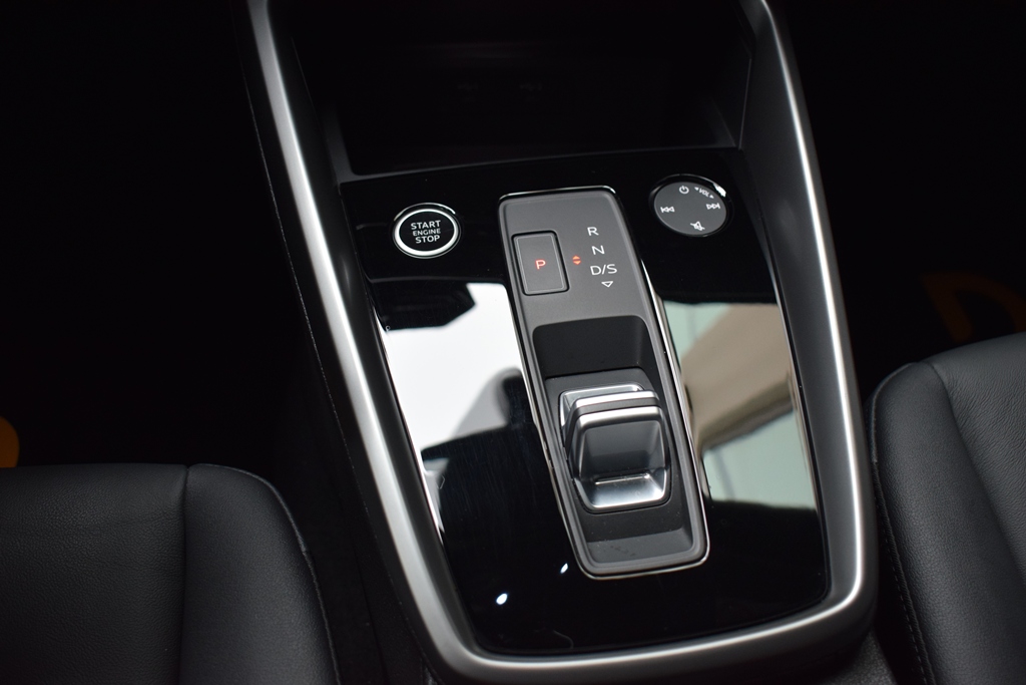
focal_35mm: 36
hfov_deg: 53.1
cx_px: 513
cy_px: 342
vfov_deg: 36.9
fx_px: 1026
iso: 800
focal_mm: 24
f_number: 4
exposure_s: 1/60
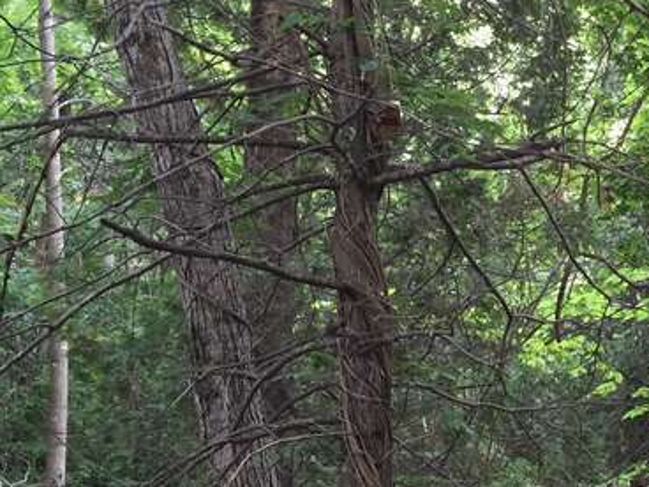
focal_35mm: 63
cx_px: 647
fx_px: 1181
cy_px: 346
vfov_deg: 23.1
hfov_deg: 28.8
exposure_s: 1/30
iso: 100
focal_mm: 4.15
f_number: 2.2
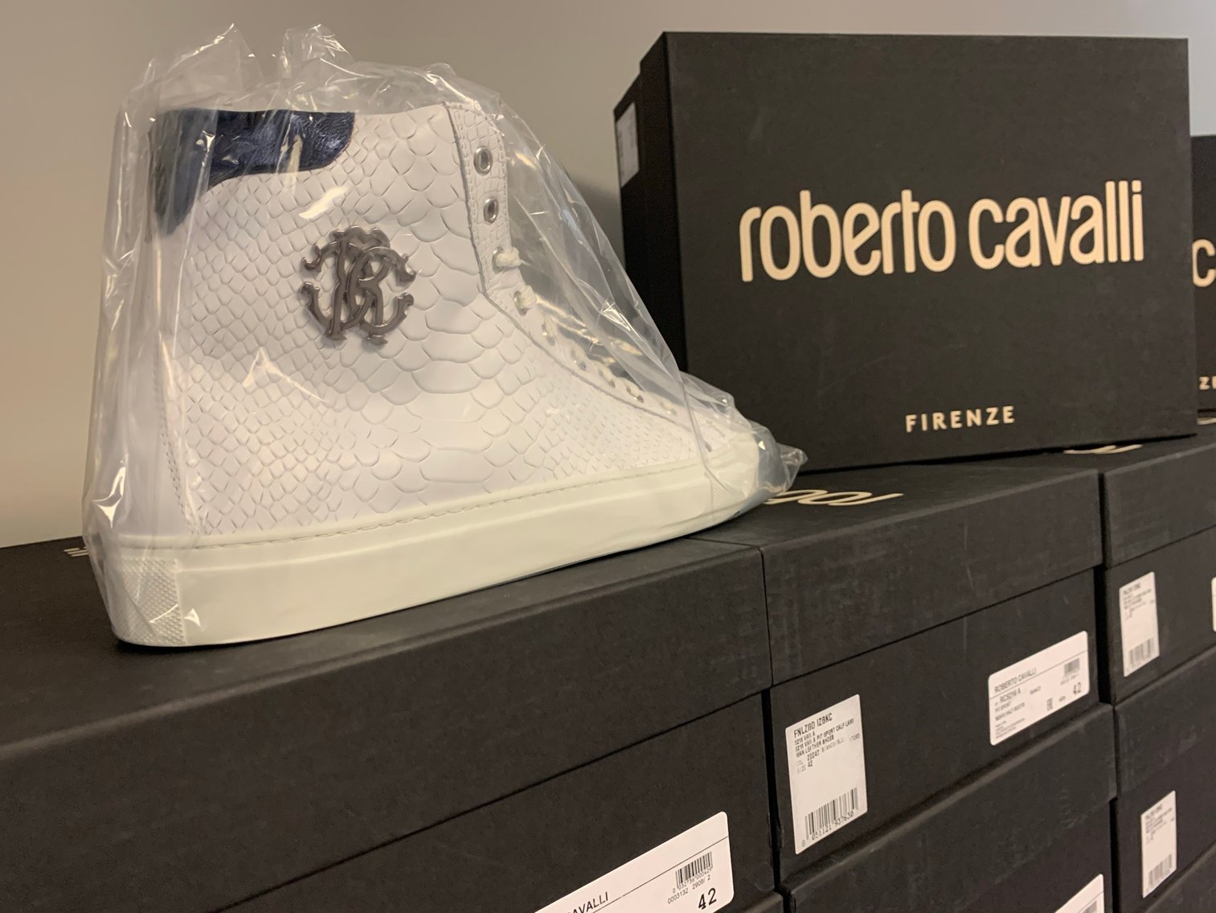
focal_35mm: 26
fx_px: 913
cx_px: 608
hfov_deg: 67.3
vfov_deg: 53.1
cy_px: 456
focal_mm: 4.25
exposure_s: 1/60
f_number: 1.8
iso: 250
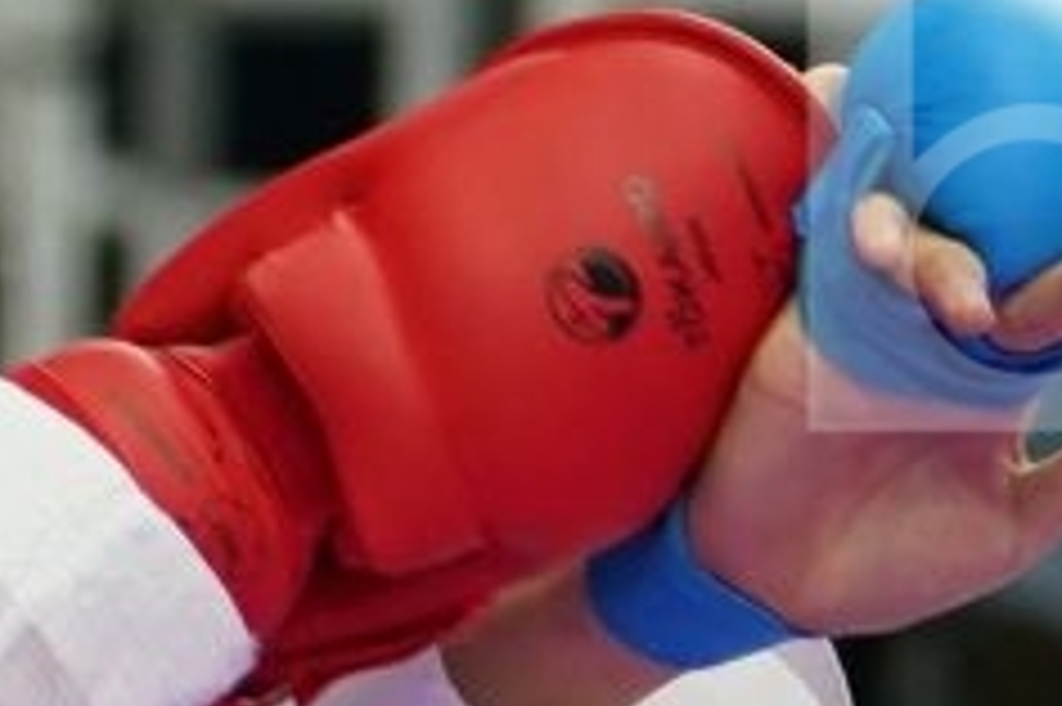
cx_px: -1822
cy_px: 1614
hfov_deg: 2.1
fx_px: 28594
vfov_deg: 1.4
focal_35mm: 970
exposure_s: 1/1000
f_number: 2.8
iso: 1000
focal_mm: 85
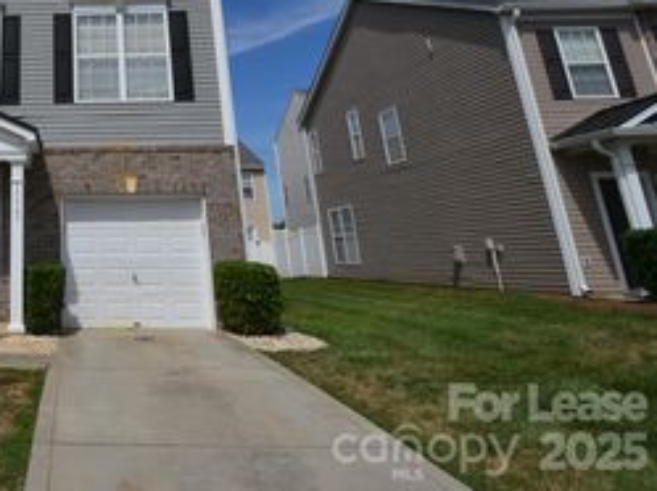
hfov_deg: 52.3
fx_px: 550
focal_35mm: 29
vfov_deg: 44.5
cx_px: 37
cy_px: 65
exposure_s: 1/320
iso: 100
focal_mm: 10
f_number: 9
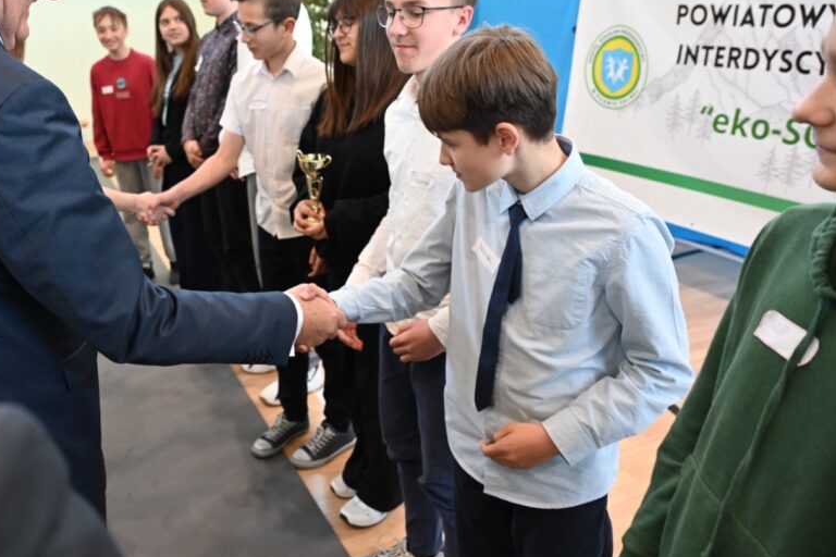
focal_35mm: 32
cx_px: 299
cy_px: 255
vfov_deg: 41.1
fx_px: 743
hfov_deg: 57.8
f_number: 4
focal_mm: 24
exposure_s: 1/125
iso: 1100
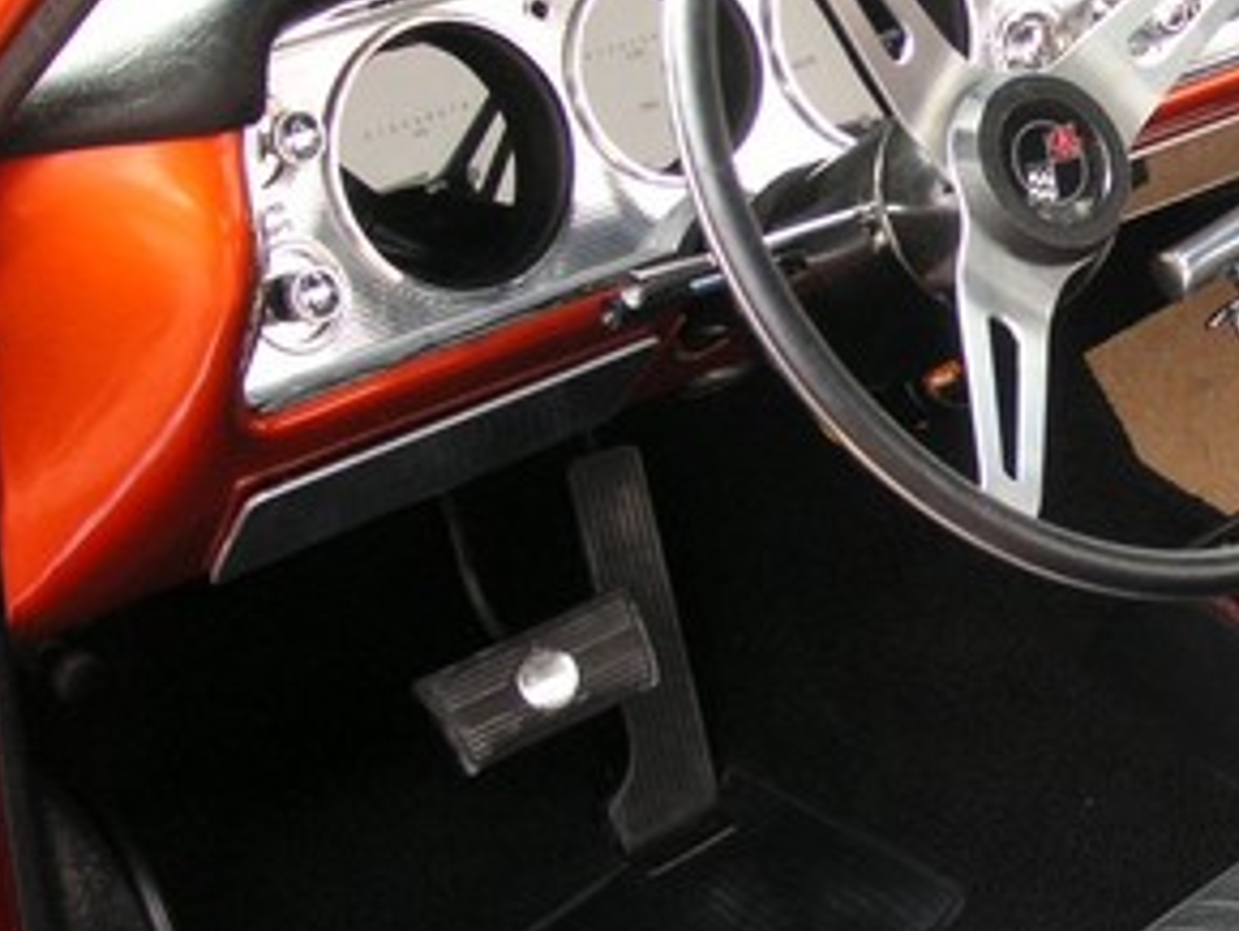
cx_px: 1243
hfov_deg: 22.9
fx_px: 2936
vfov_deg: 18.0
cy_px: 446
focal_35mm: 82
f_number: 2.8
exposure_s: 1/90
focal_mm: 6.1
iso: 50
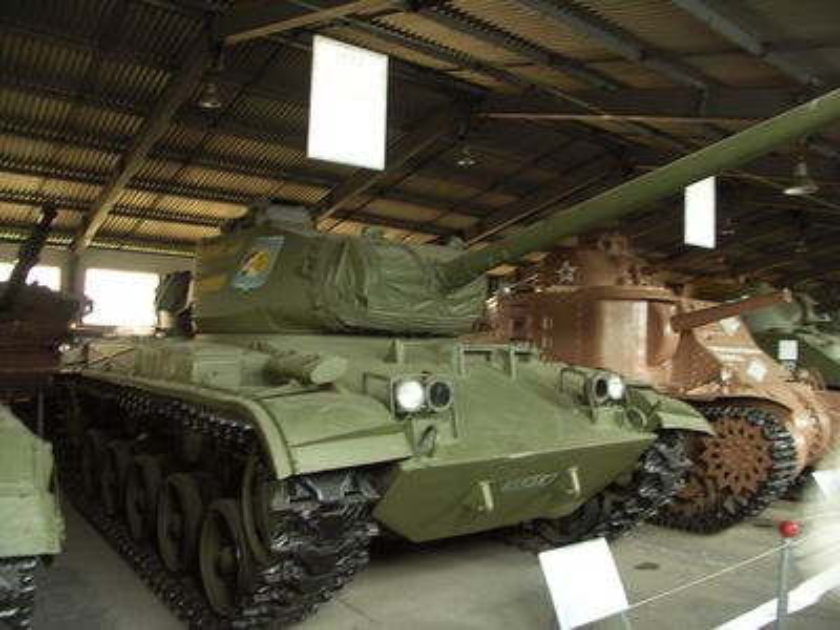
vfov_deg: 49.7
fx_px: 679
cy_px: 315
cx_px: 420
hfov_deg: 63.4
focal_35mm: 28
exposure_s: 1/5
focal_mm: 7.2
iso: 200
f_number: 2.8
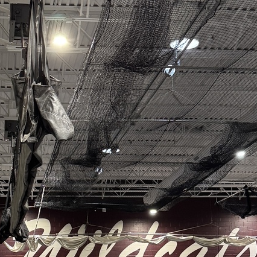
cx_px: 98
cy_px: 308
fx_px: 428
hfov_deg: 33.3
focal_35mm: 51
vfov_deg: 28.9
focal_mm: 6.76
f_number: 1.78
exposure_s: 1/60
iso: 200
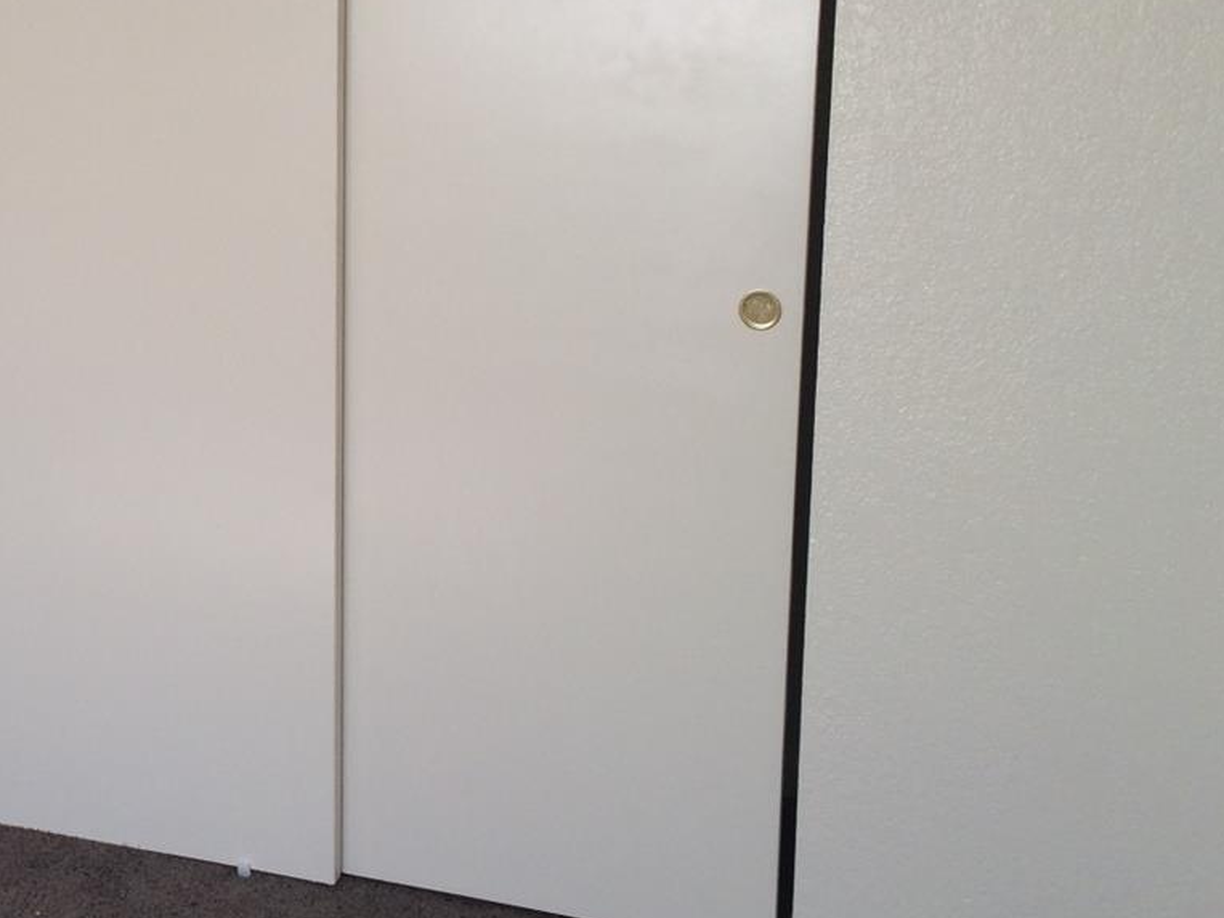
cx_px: 124
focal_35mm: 59
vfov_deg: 24.6
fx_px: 2086
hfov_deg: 31.2
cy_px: 266
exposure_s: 1/31
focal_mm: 4.12
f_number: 2.2
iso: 32
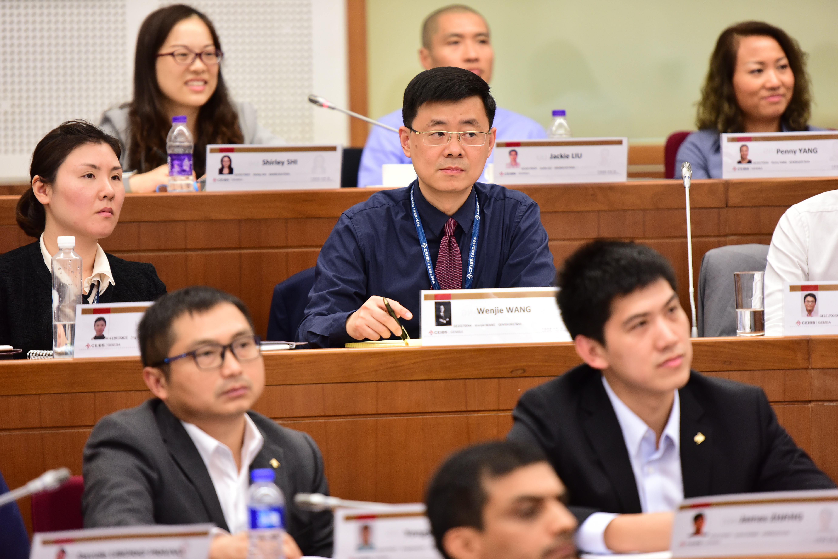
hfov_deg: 11.4
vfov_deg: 7.6
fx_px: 4190
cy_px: 280
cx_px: 419
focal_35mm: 180
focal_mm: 180
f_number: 2.8
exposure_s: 1/160
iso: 1600
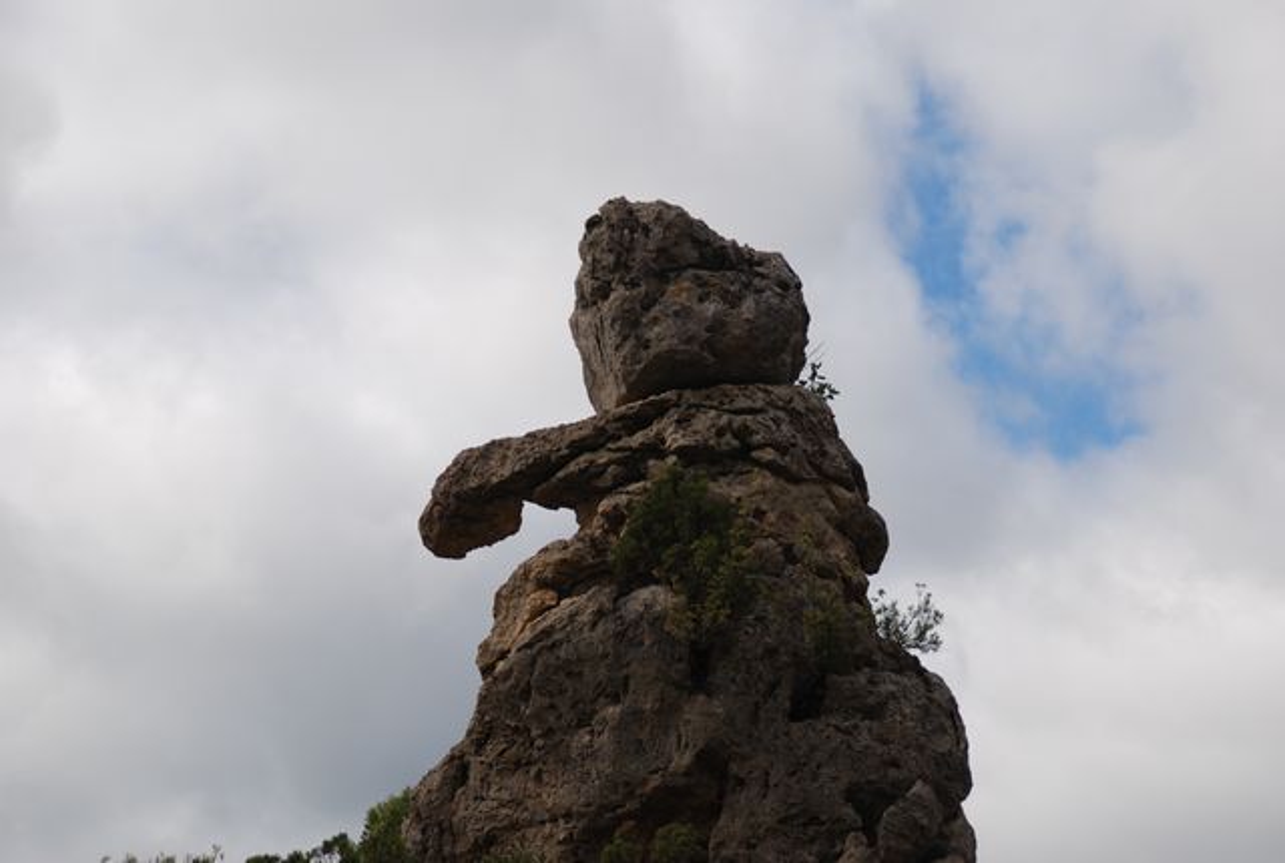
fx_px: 4293
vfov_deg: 11.5
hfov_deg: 17.0
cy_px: 432
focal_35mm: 120
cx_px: 642
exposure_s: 1/500
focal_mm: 80
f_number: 5.6
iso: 100
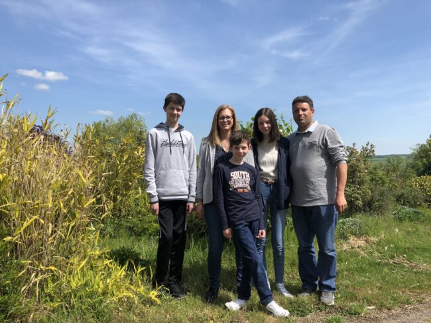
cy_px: 162
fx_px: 349
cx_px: 216
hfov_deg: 63.4
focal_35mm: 28
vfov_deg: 49.8
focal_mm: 4
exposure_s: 1/1845
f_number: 1.8
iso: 20
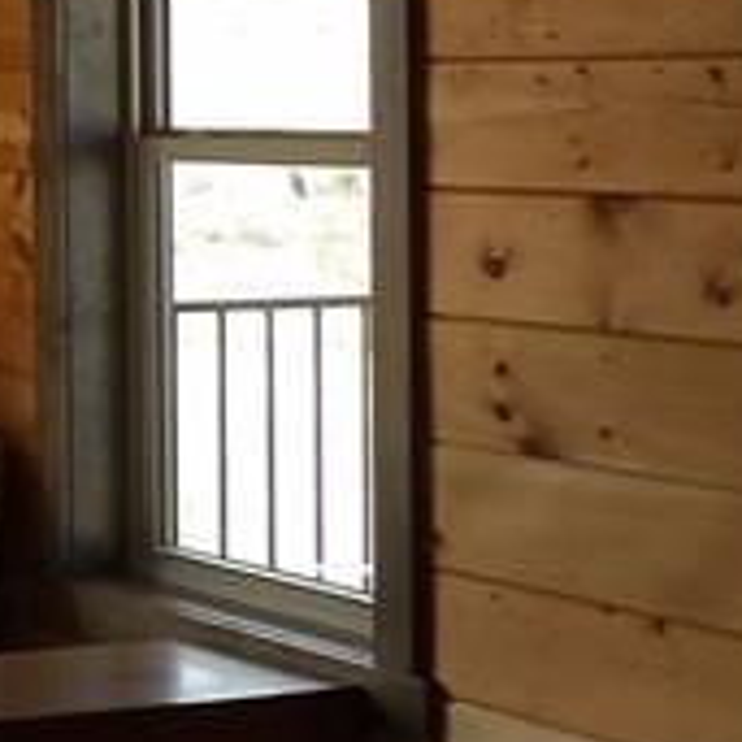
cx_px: -933
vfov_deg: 13.7
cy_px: 213
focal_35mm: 127
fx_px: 3080
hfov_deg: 11.7
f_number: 3.2
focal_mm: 4.3
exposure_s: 1/106
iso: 100
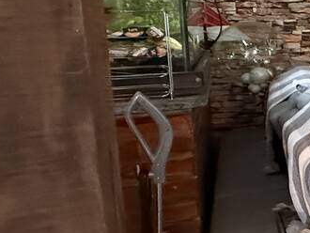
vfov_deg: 23.8
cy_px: 60
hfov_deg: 19.2
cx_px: 616
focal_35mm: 61
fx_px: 547
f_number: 2.2
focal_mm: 2.22
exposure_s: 1/40
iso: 1000
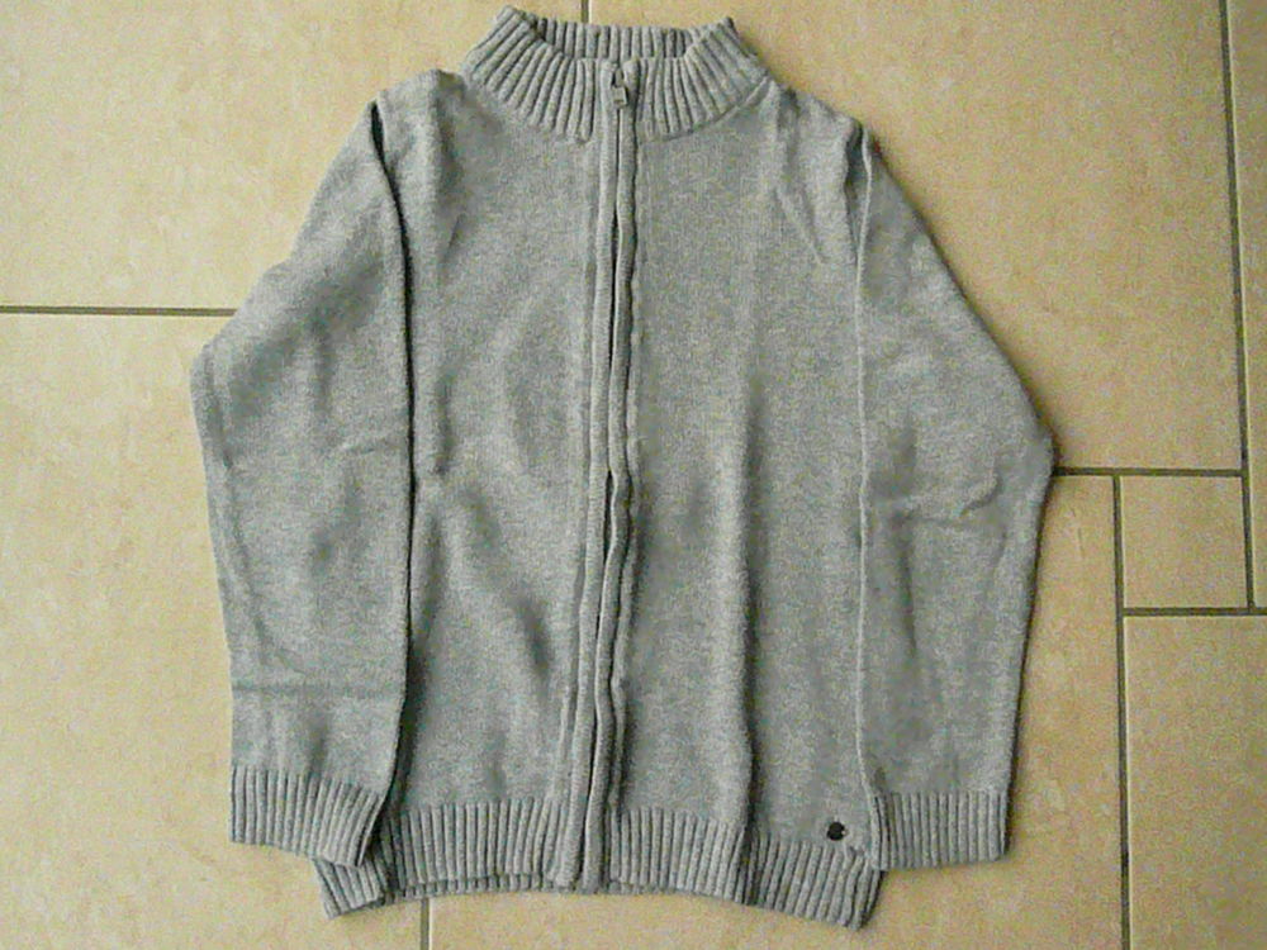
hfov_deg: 52.6
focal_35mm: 35
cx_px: 634
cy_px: 475
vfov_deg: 40.7
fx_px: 1281
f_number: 9
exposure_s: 1/400
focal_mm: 5.7
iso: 3200
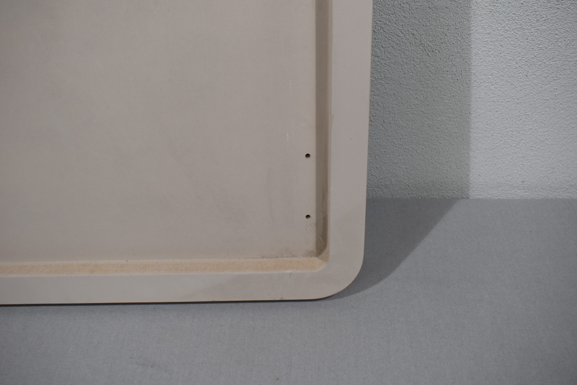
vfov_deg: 36.9
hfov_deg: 53.1
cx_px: 288
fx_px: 577
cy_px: 192
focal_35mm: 36
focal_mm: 24
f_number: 5.6
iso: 320
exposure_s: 1/125
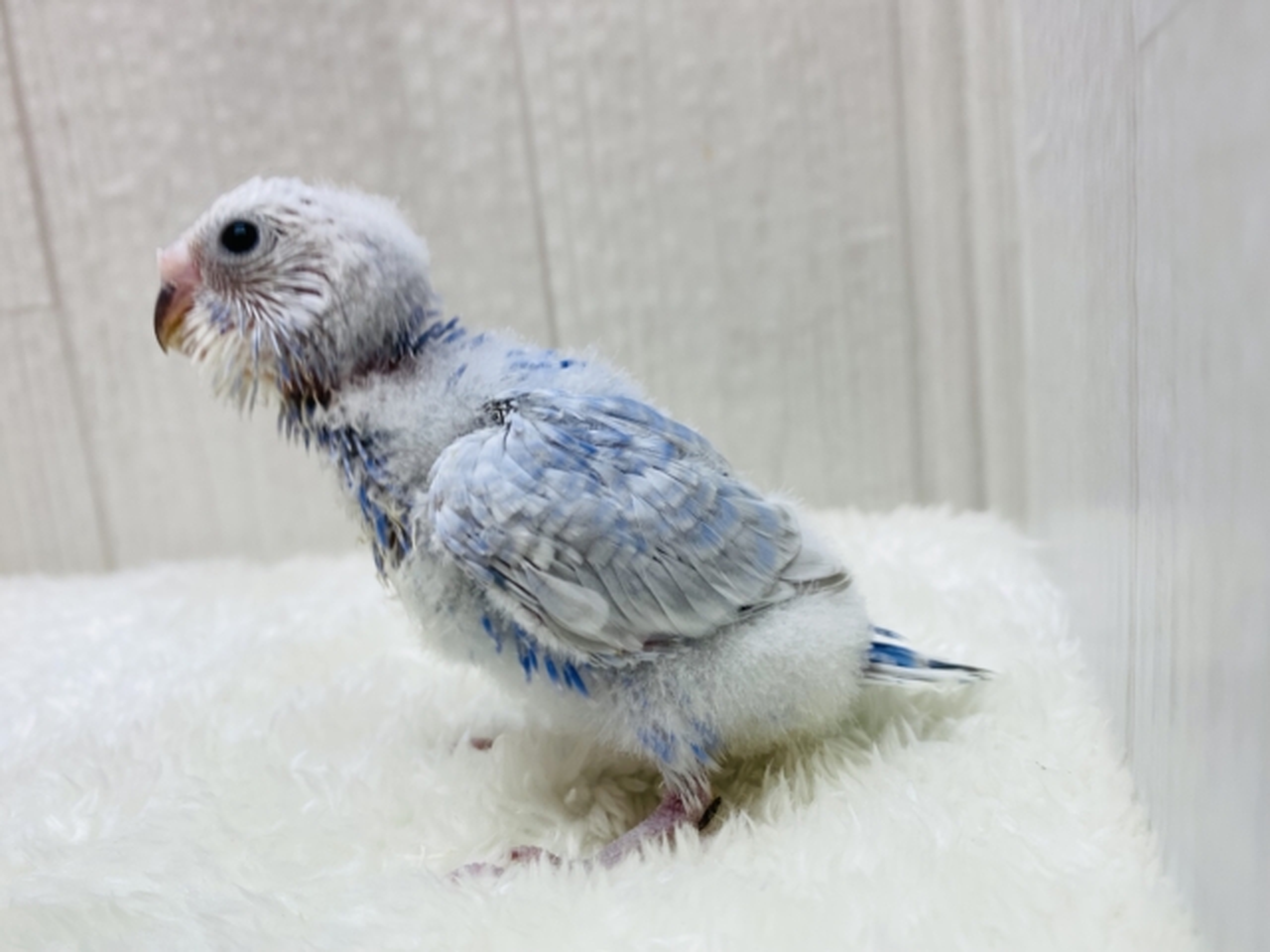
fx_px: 917
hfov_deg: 69.4
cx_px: 635
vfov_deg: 54.9
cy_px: 476
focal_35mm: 25
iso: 40
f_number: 1.8
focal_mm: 4.25
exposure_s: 1/100
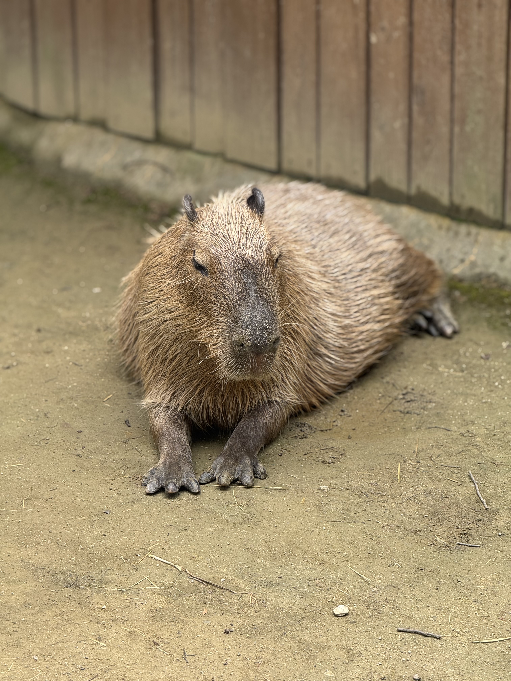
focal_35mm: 120
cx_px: 256
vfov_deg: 16.4
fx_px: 2362
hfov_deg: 12.3
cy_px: 340
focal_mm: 15.66
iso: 50
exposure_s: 1/254
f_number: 2.8
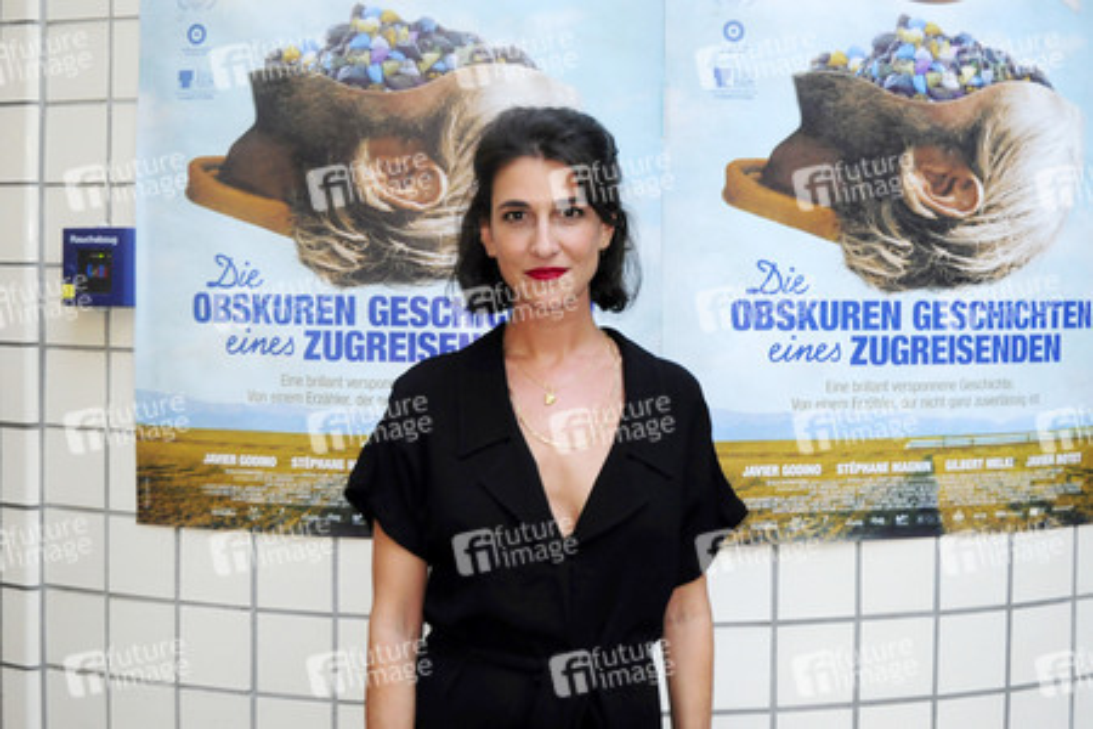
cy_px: 364
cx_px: 546
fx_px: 1093
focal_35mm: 36
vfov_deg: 36.9
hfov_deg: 53.1
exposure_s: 1/100
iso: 1000
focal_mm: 24
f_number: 4.5
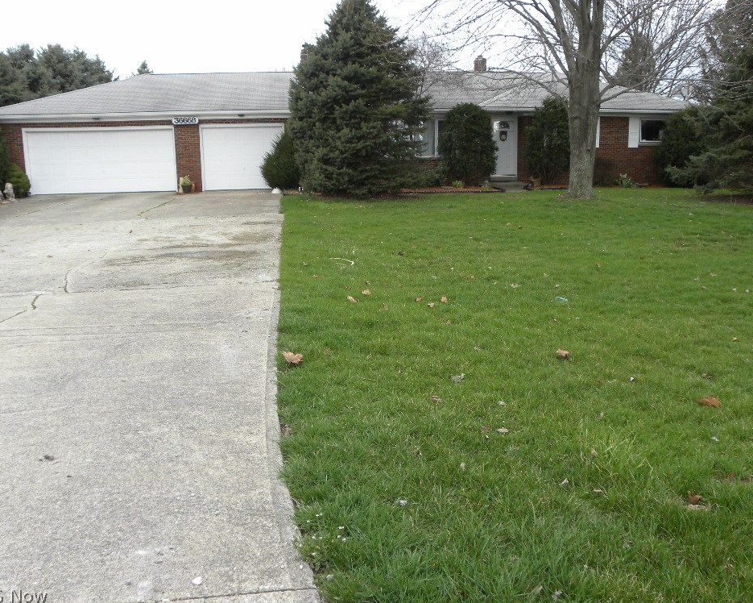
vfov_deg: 47.1
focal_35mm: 31
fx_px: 691
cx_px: 375
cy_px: 299
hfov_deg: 57.2
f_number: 3.5
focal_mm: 5.2
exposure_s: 1/78.5
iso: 64
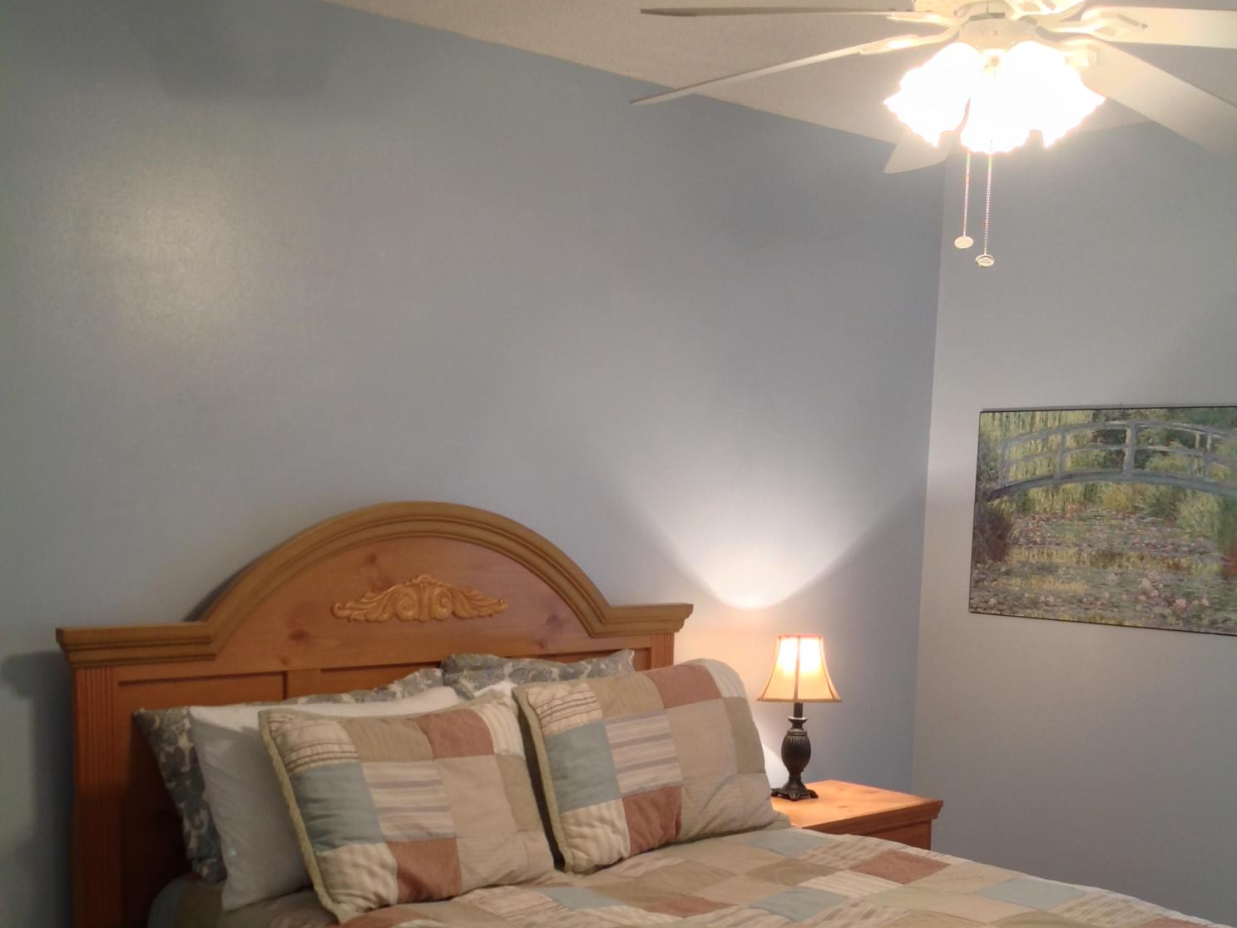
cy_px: 704
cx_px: 620
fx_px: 1679
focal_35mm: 47
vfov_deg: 30.3
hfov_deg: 40.4
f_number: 2.4
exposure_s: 1/15
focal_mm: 4.28
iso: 50
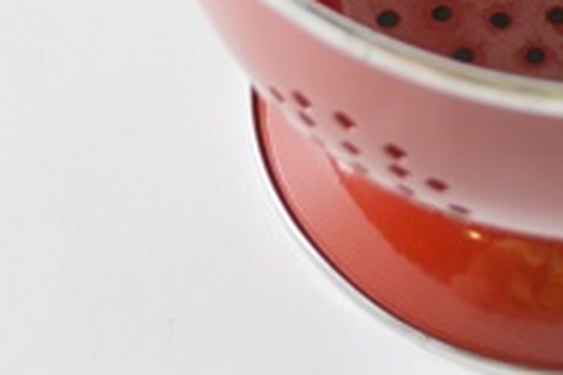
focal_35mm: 163
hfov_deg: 12.4
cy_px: -189
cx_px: 635
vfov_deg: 8.2
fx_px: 2547
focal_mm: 34
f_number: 5.6
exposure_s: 1/125
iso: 400
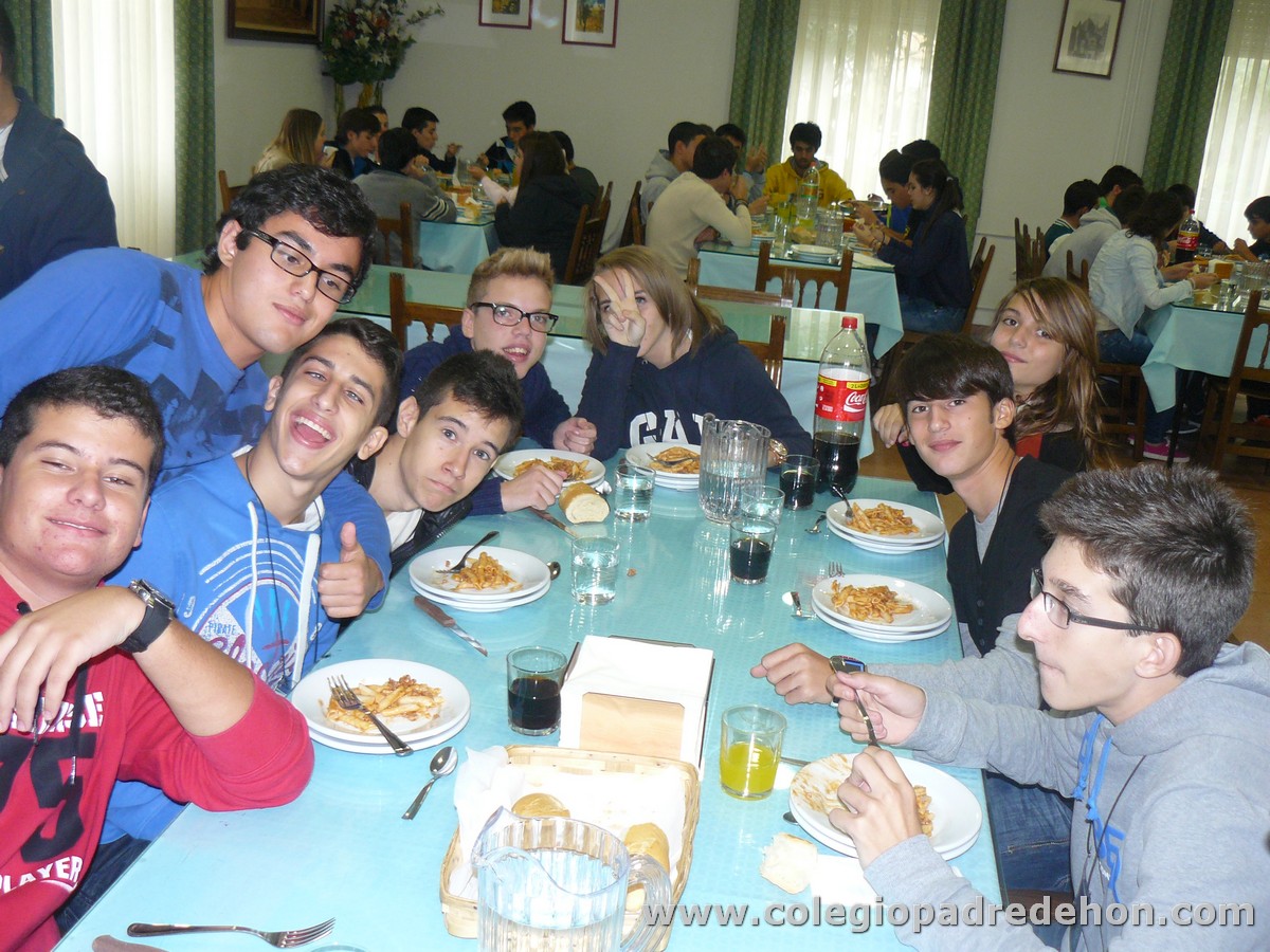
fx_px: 1321
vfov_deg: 39.7
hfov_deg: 51.4
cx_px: 635
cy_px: 476
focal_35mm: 36
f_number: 2.8
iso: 160
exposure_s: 1/30
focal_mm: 6
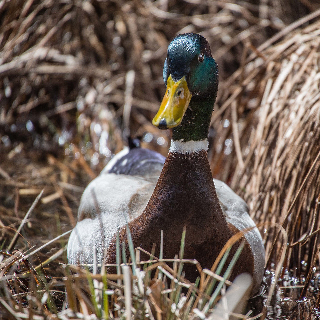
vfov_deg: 2.7
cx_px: 212
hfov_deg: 2.7
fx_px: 6673
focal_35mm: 638
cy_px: 160
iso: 280
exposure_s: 1/500
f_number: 6.3
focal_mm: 500
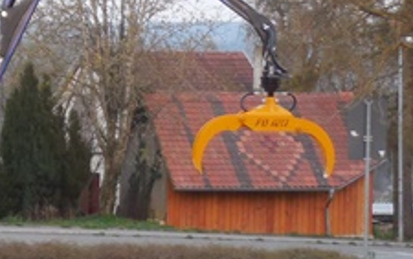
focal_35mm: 199
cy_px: 266
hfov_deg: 10.3
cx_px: -138
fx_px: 2242
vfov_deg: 6.6
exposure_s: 1/30
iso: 140
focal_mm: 10.9
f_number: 4.2
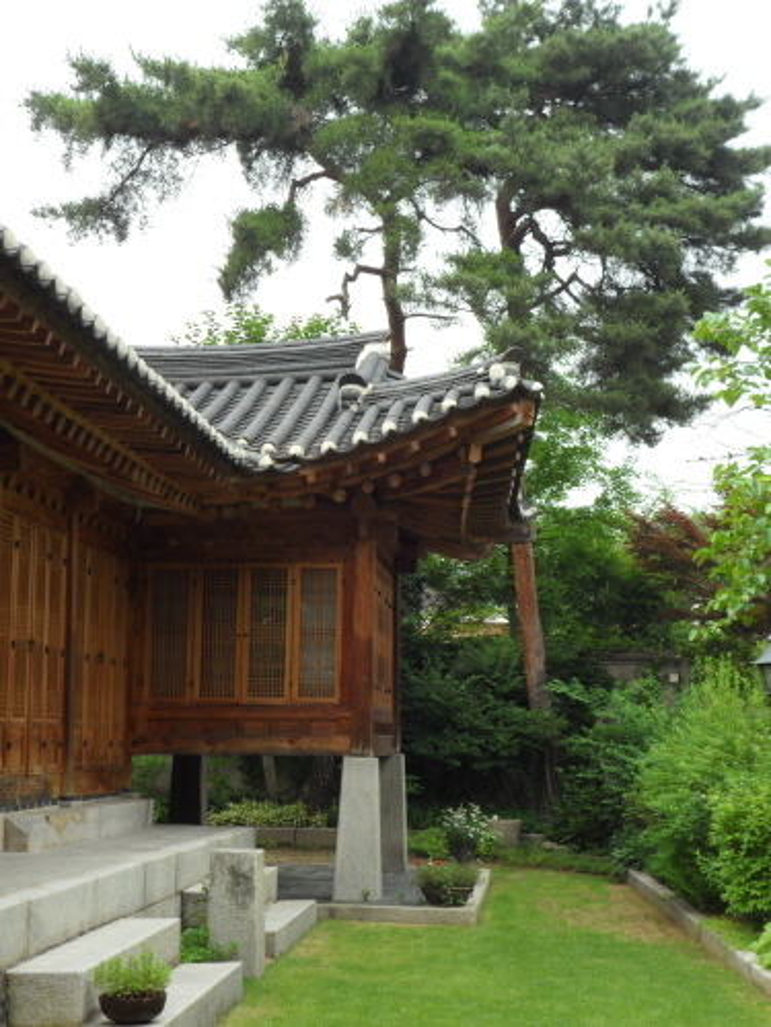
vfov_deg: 30.7
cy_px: 514
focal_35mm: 63
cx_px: 386
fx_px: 1871
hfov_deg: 23.3
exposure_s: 1/90
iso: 80
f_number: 5.6
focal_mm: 11.2
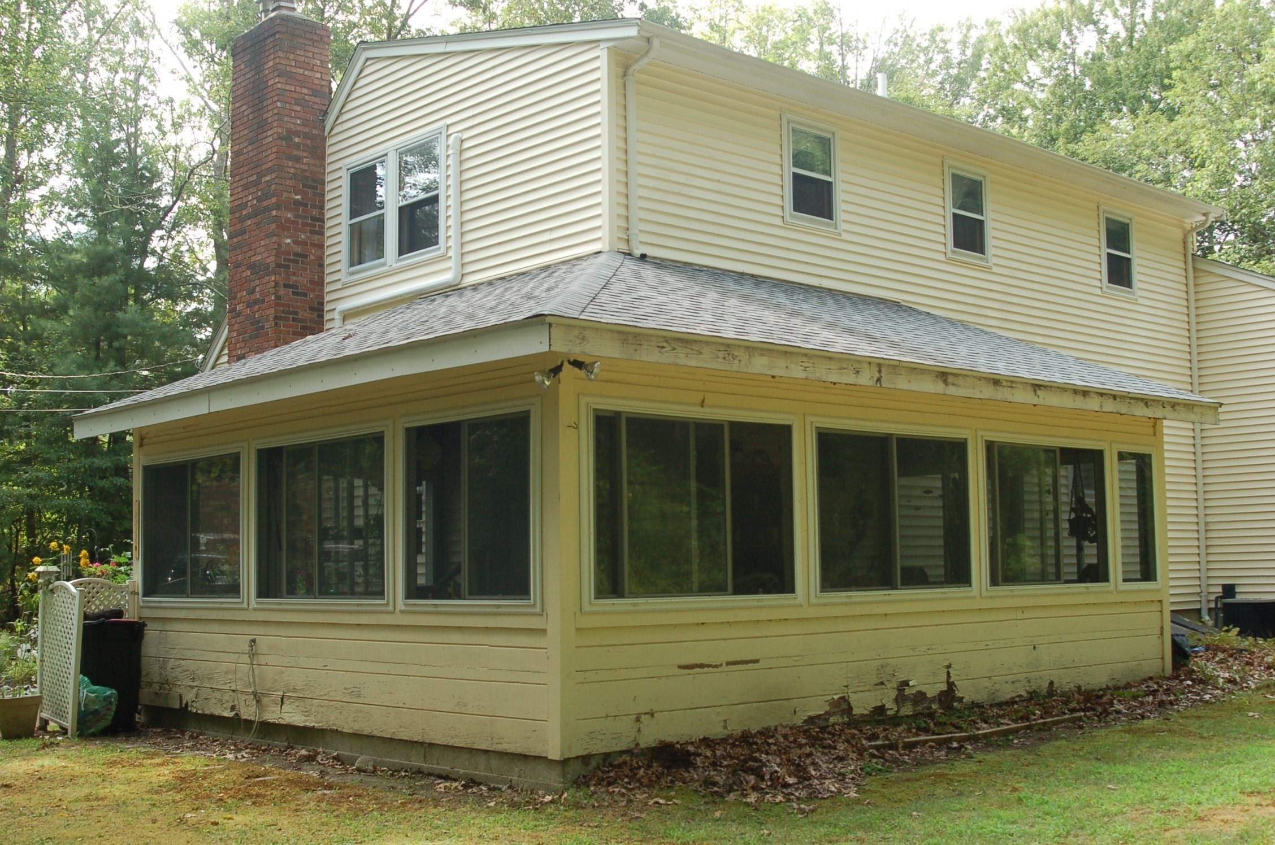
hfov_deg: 46.5
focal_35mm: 42
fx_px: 1485
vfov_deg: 31.8
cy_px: 422
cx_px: 638
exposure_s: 1/160
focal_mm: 28
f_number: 6.3
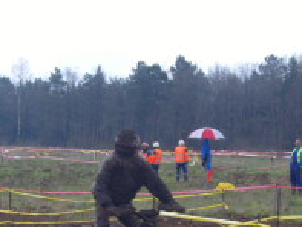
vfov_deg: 8.6
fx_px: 1501
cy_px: 230
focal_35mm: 172
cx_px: 129
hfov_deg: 11.5
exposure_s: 1/125
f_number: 8.8
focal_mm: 11
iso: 80
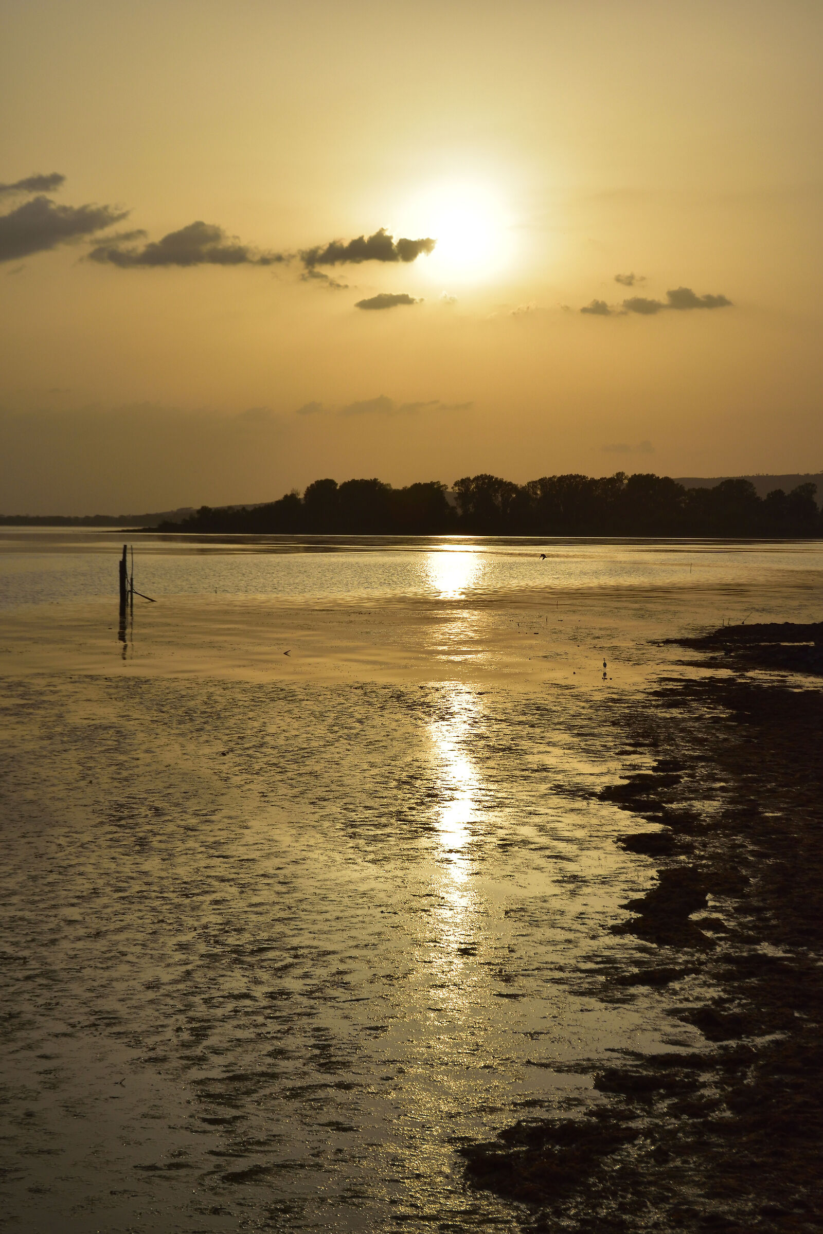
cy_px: 617
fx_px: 2057
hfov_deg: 22.6
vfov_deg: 33.4
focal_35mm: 60
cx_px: 412
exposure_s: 1/1600
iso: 200
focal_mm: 40
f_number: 11
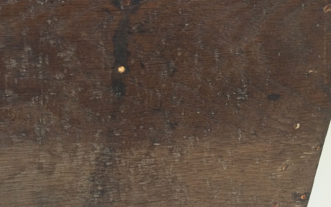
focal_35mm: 49
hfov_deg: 40.2
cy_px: 107
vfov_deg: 26.3
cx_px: 95
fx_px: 442
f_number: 2.2
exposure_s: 1/33
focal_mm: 4.15
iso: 125
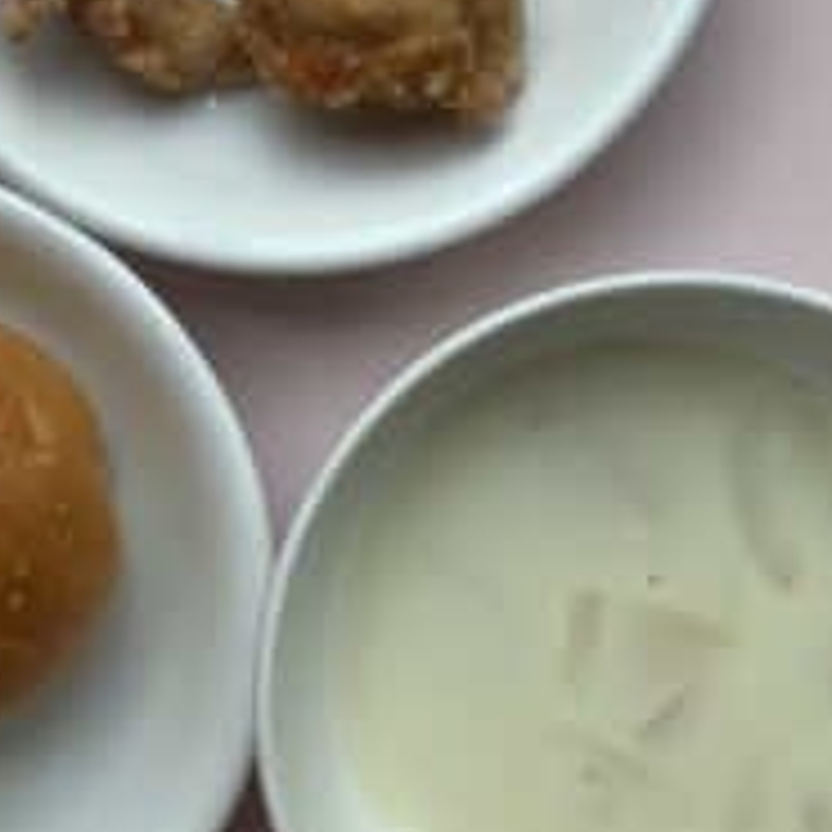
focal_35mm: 62
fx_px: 1686
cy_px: 196
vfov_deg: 27.3
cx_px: 189
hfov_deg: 27.3
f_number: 1.8
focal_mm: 4.25
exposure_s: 1/144
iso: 25
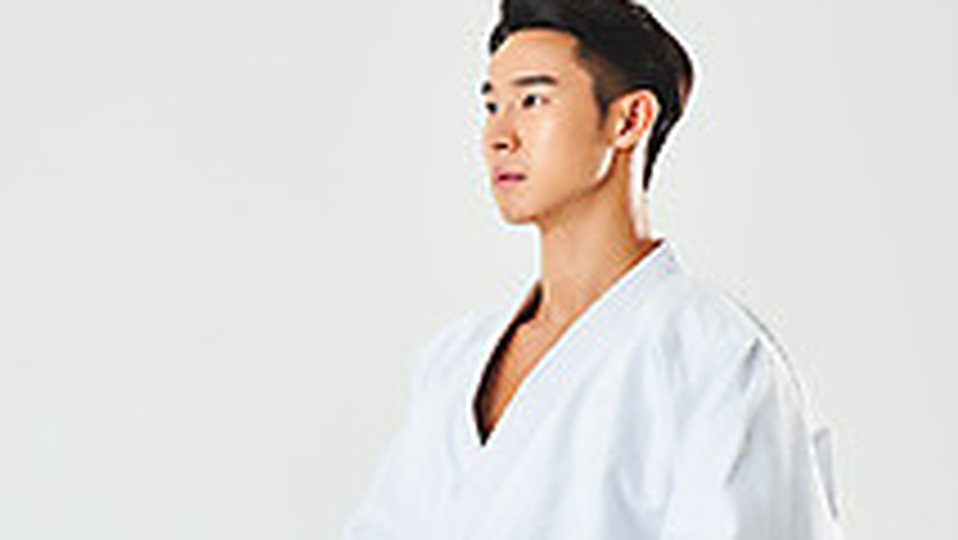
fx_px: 5997
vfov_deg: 5.2
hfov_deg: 9.1
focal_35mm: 236
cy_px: 382
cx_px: 380
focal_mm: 120
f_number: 11
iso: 100
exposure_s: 1/125
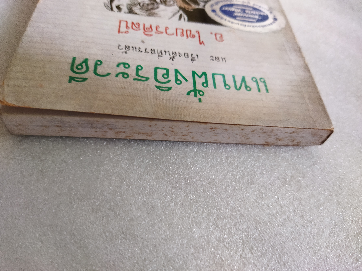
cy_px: 136
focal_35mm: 27
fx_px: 282
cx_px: 181
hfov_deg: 65.3
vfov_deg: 51.4
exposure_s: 1/60
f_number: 1.79
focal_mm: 4.71
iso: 272
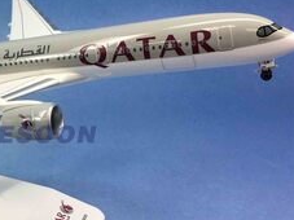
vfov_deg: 22.9
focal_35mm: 64
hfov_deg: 28.4
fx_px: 543
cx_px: 0
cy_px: 91
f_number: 2.2
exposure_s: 1/120
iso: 25
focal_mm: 4.15
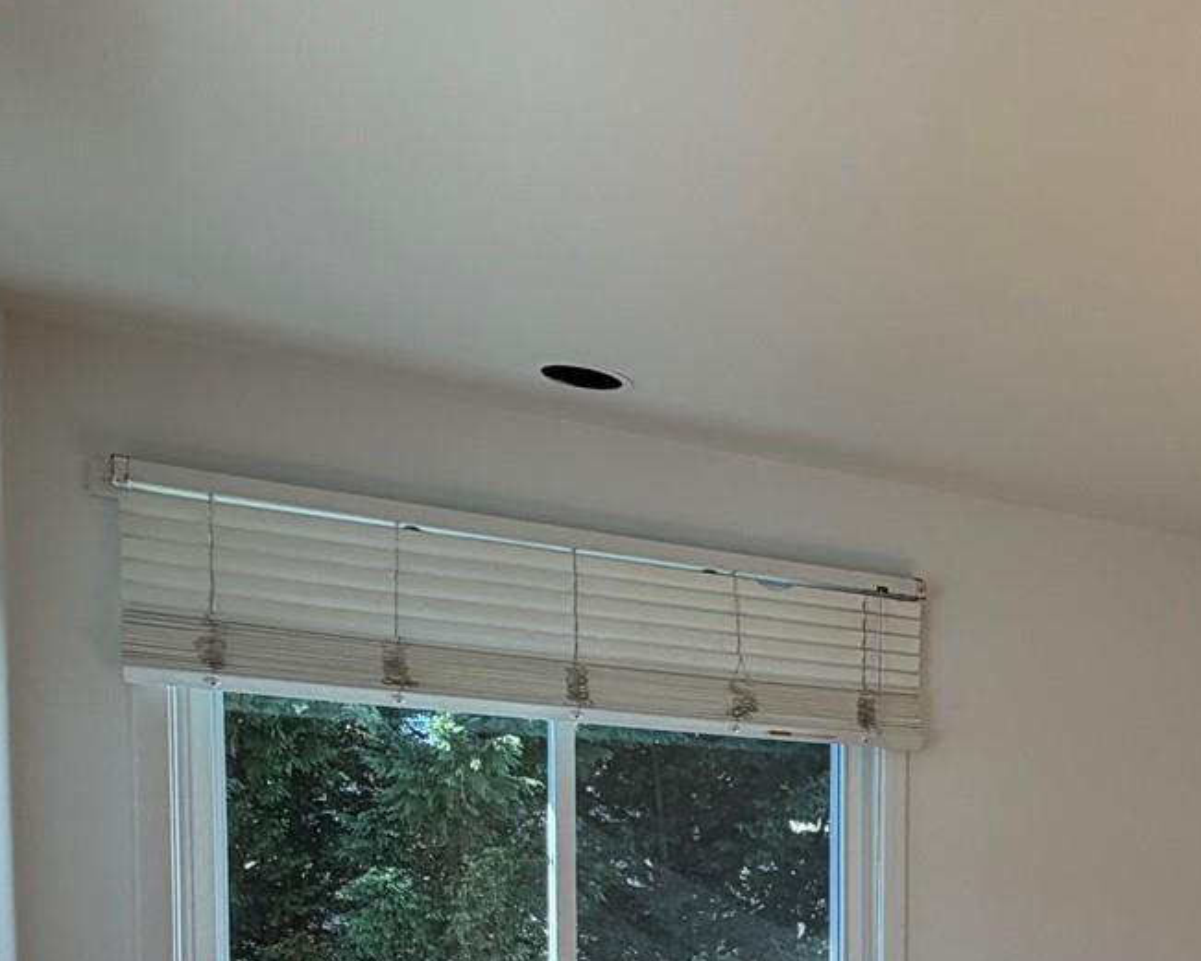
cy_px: 1013
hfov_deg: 35.5
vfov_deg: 31.6
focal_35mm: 43
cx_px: 1373
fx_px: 1529
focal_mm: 2.22
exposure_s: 1/167
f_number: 2.2
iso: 40
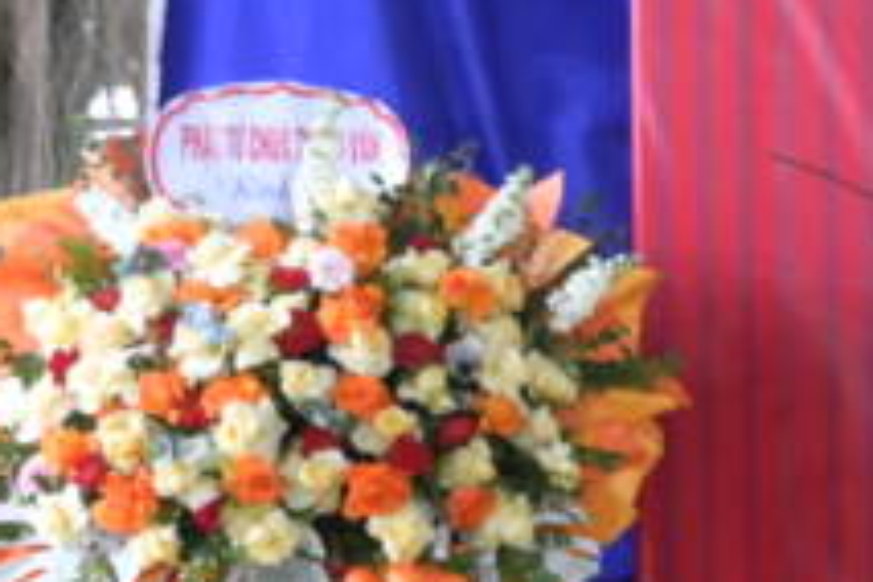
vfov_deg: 7.6
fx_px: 4365
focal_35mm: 180
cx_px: 2238
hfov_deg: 9.8
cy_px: 439
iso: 2000
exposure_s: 1/160
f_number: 4
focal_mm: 32
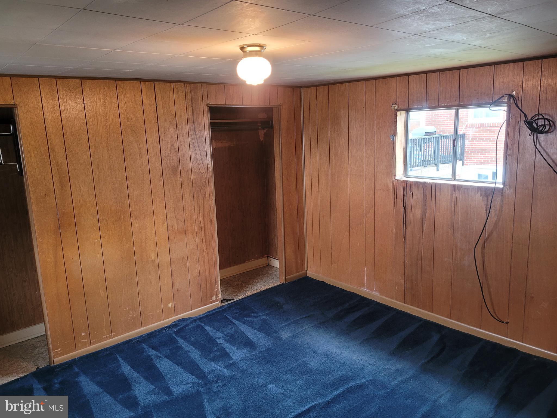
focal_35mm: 26
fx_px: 418
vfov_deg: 53.1
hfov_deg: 67.3
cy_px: 209
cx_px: 278
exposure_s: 1/40
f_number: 1.8
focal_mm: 5.4
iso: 200
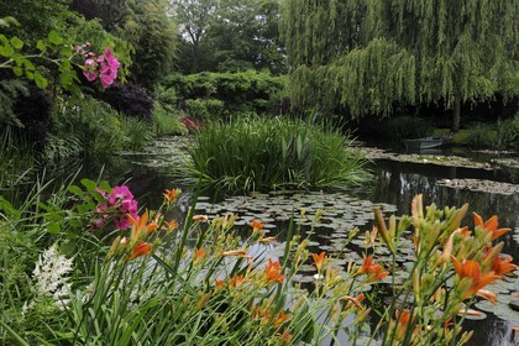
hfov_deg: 50.7
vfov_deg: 35.1
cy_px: 173
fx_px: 548
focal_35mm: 38
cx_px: 260
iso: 800
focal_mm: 38
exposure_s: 1/100
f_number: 11
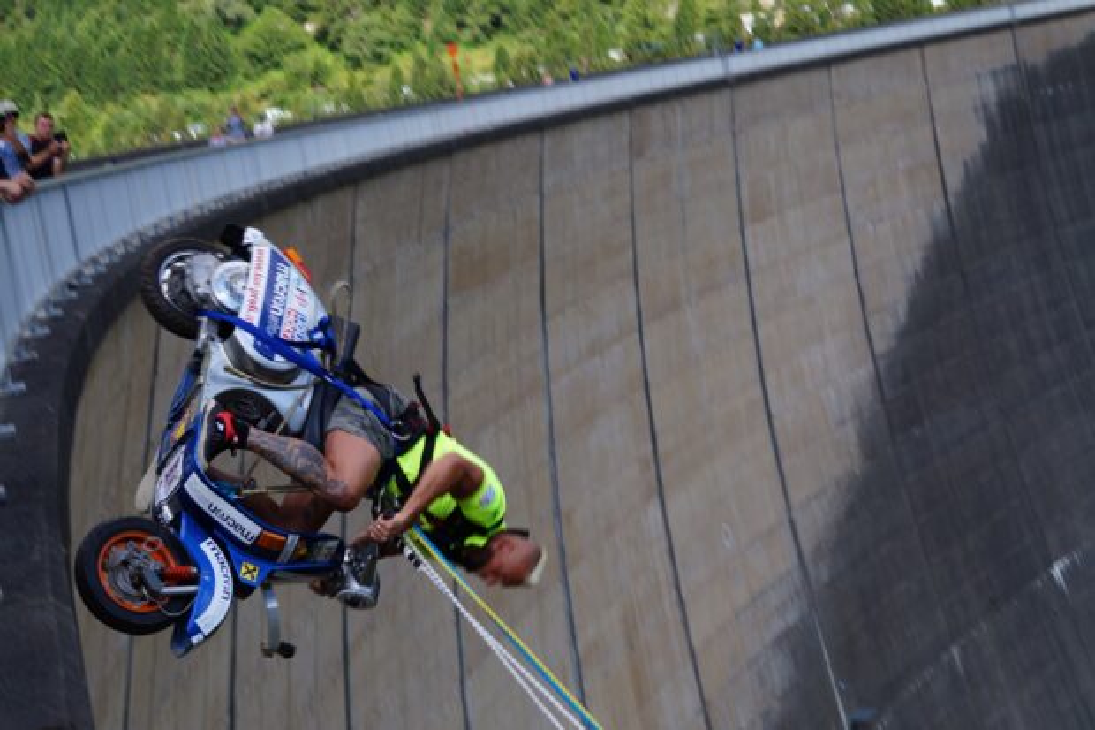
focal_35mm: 90
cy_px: 365
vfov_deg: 15.2
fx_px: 2737
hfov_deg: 22.6
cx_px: 548
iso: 100
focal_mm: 60
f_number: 7.1
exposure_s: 1/160
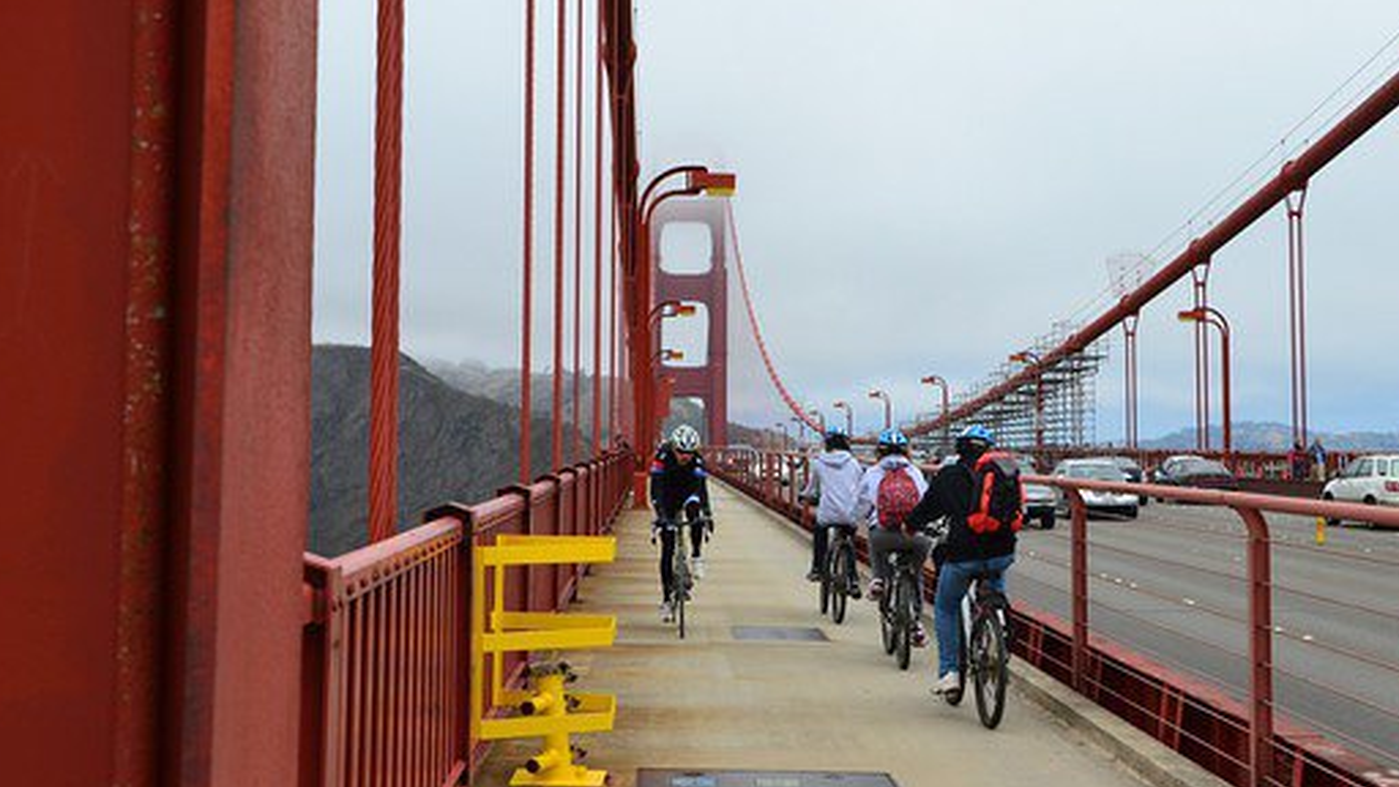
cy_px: 261
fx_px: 2040
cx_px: 787
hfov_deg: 37.8
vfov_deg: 21.7
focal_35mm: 55
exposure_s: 1/500
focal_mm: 28
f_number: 11
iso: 400
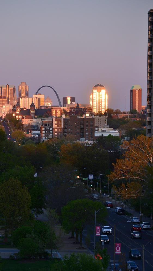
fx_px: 1313
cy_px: 154
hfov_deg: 6.7
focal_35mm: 182
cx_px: 52
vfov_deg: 11.8
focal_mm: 145
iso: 800
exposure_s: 1/640
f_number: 5.6
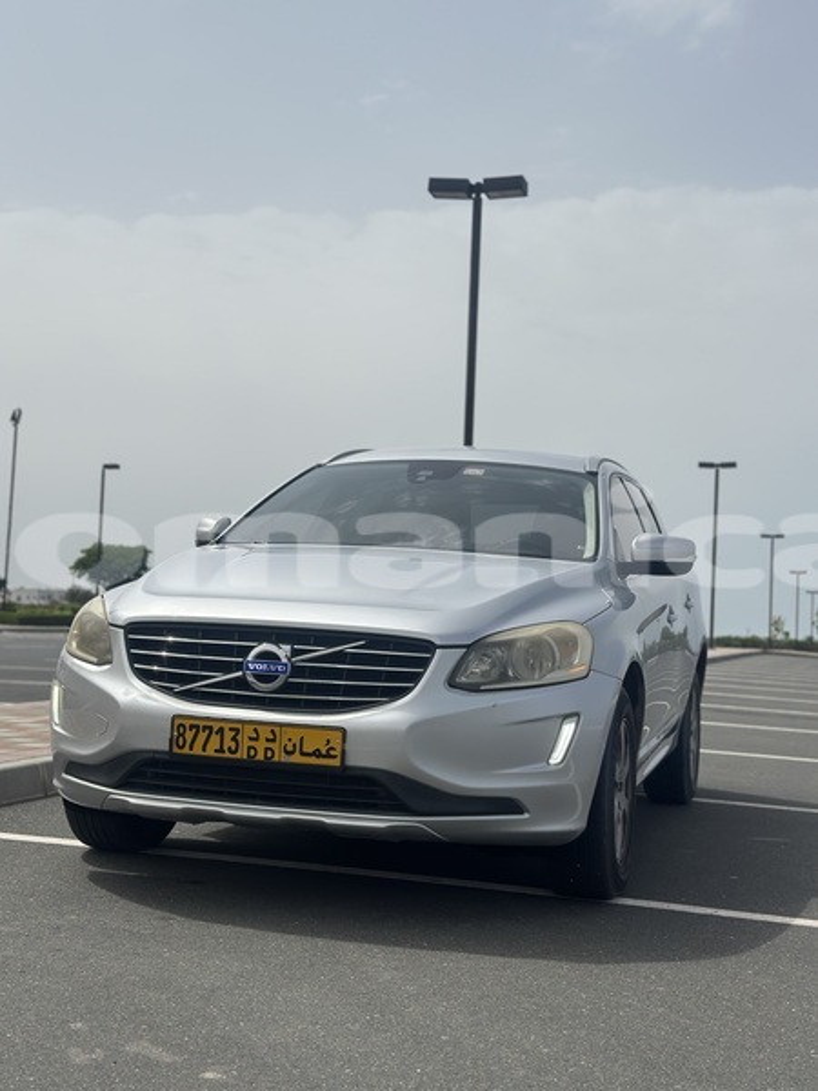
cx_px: 409
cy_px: 546
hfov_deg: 30.3
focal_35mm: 48
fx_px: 1512
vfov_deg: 39.7
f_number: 1.78
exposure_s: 1/15873
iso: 100
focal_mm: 6.86
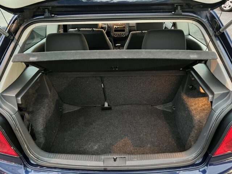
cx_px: 116
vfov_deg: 53.1
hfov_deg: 67.3
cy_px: 87
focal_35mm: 26
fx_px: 174
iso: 800
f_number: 1.5
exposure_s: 1/25
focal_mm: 5.7
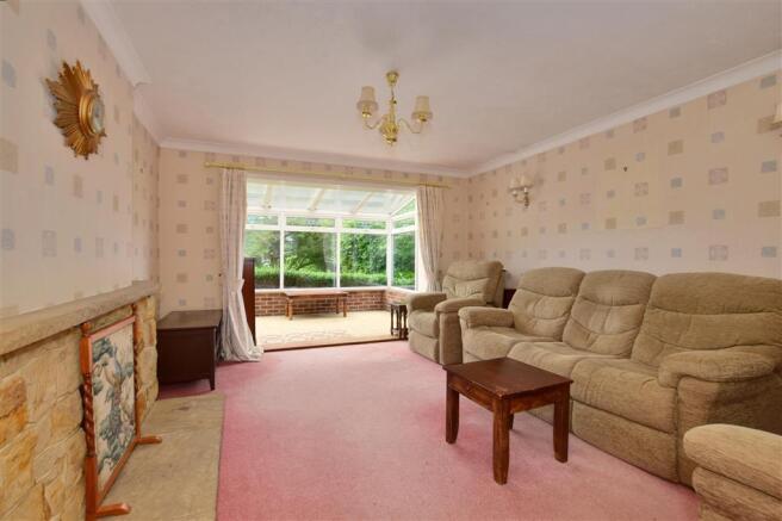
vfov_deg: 77.3
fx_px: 326
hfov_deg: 100.4
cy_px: 260
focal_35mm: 15
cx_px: 391
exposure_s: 1/40
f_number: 11
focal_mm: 10
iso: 400
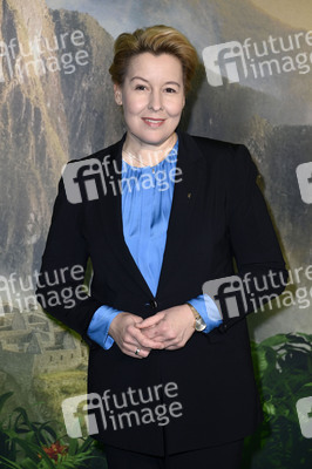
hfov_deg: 13.7
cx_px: 156
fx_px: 1302
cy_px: 234
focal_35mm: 100
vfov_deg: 20.4
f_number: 5.3
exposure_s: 1/250
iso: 500
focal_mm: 100
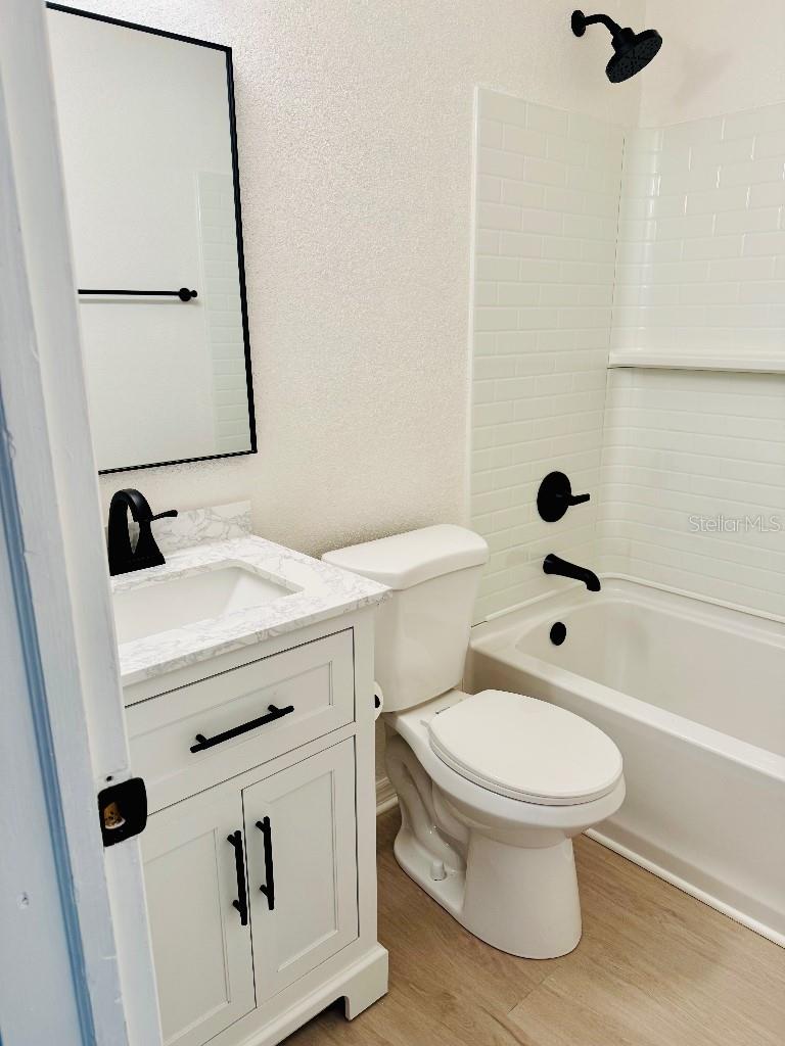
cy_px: 523
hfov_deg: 56.8
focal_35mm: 24
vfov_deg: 71.6
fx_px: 726
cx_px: 392
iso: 125
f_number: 1.78
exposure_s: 1/120
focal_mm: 6.76
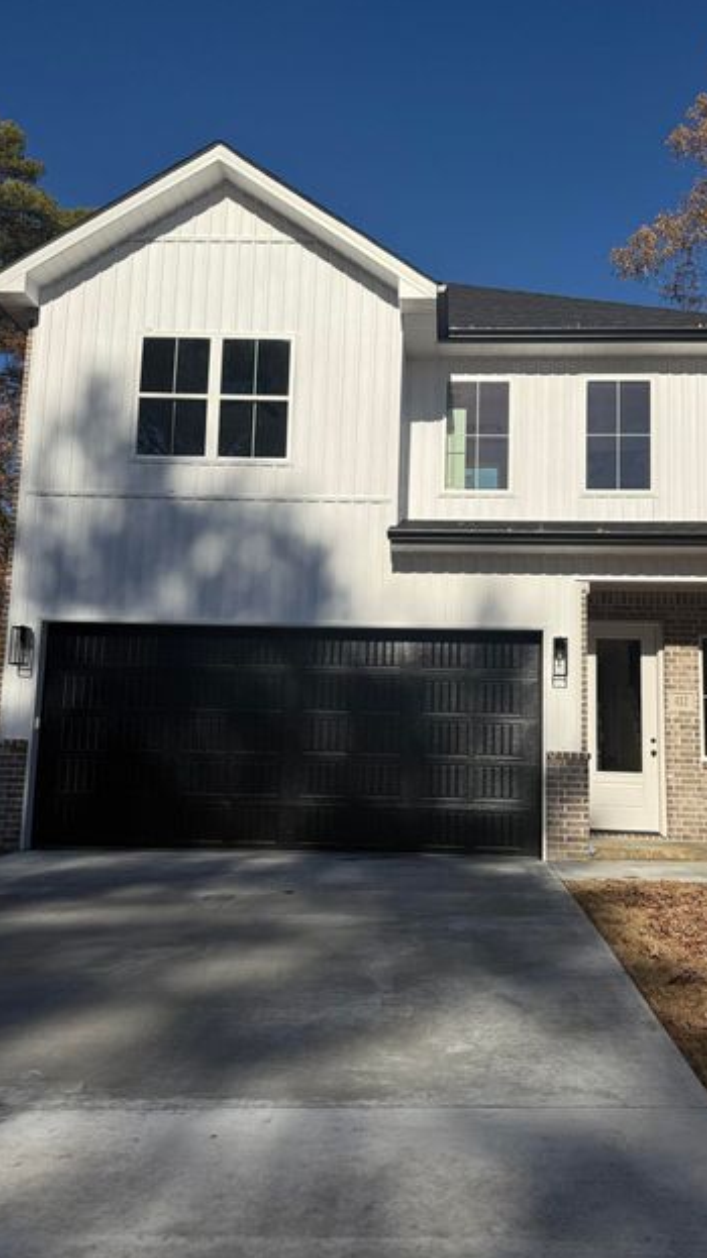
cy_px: 631
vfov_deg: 67.9
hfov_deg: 41.3
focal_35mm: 28
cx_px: 420
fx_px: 934
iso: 80
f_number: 1.78
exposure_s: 1/10309
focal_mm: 6.76
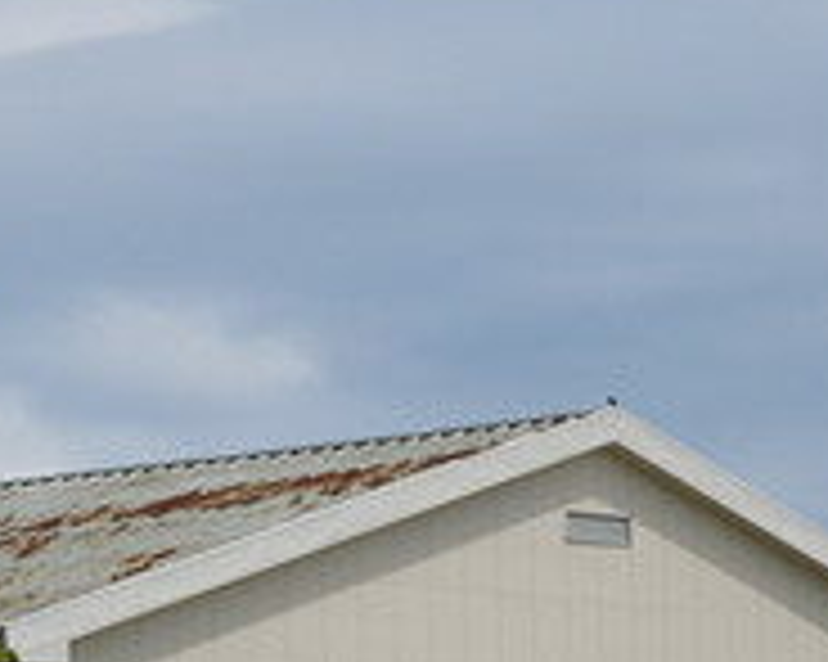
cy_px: 777
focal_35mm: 315
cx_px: 508
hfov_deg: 6.1
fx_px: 7715
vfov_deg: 4.9
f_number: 9.6
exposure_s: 1/320
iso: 100
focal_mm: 21.5
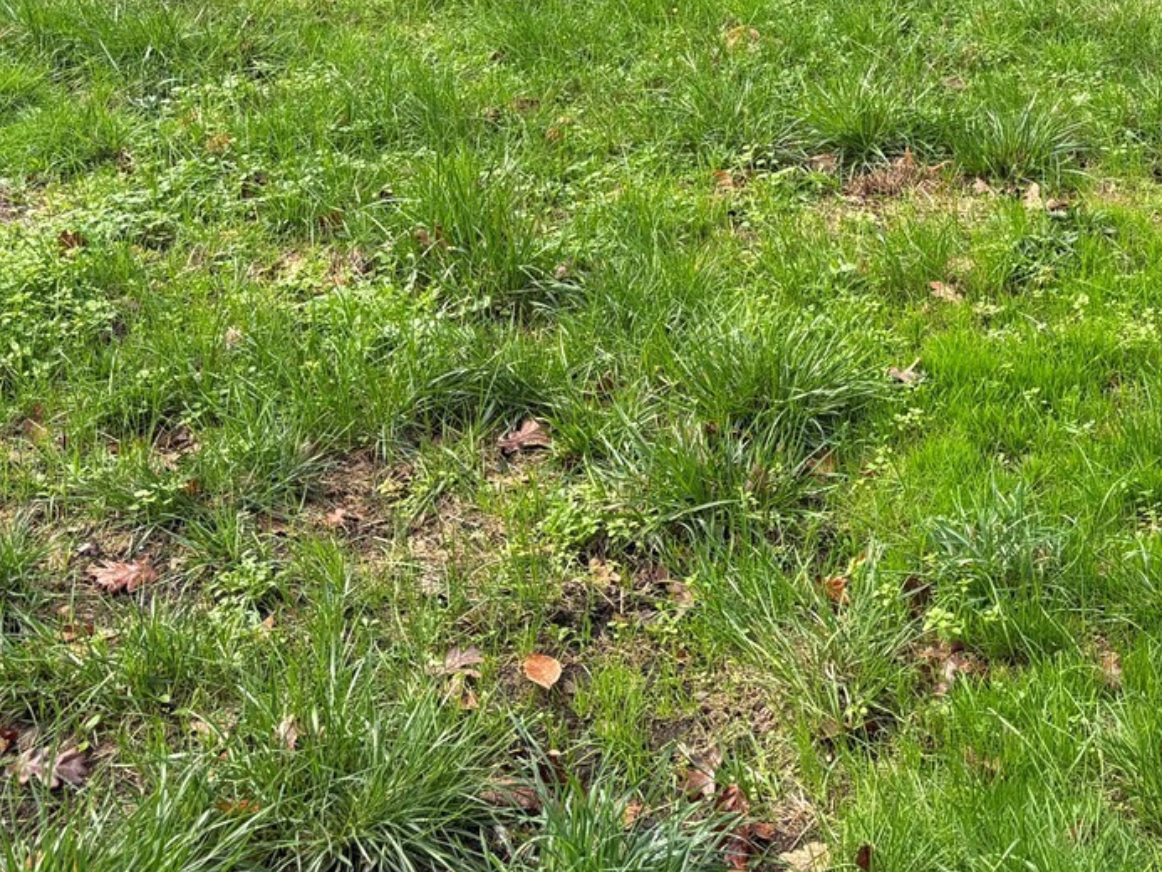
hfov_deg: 32.1
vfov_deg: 22.8
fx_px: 2014
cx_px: 714
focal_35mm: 60
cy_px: -117
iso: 50
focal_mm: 5.96
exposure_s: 1/236
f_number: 1.6
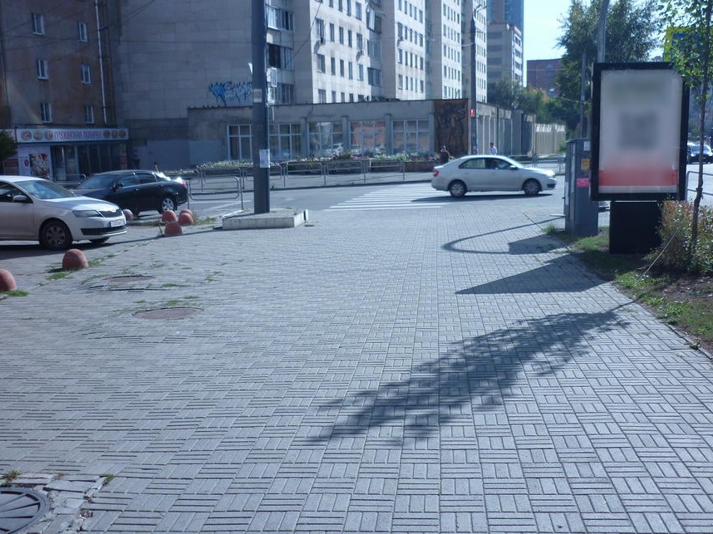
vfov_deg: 35.9
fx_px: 824
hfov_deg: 46.8
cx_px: 384
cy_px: 300
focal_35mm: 40
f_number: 8
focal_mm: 5.5
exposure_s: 1/160
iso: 80
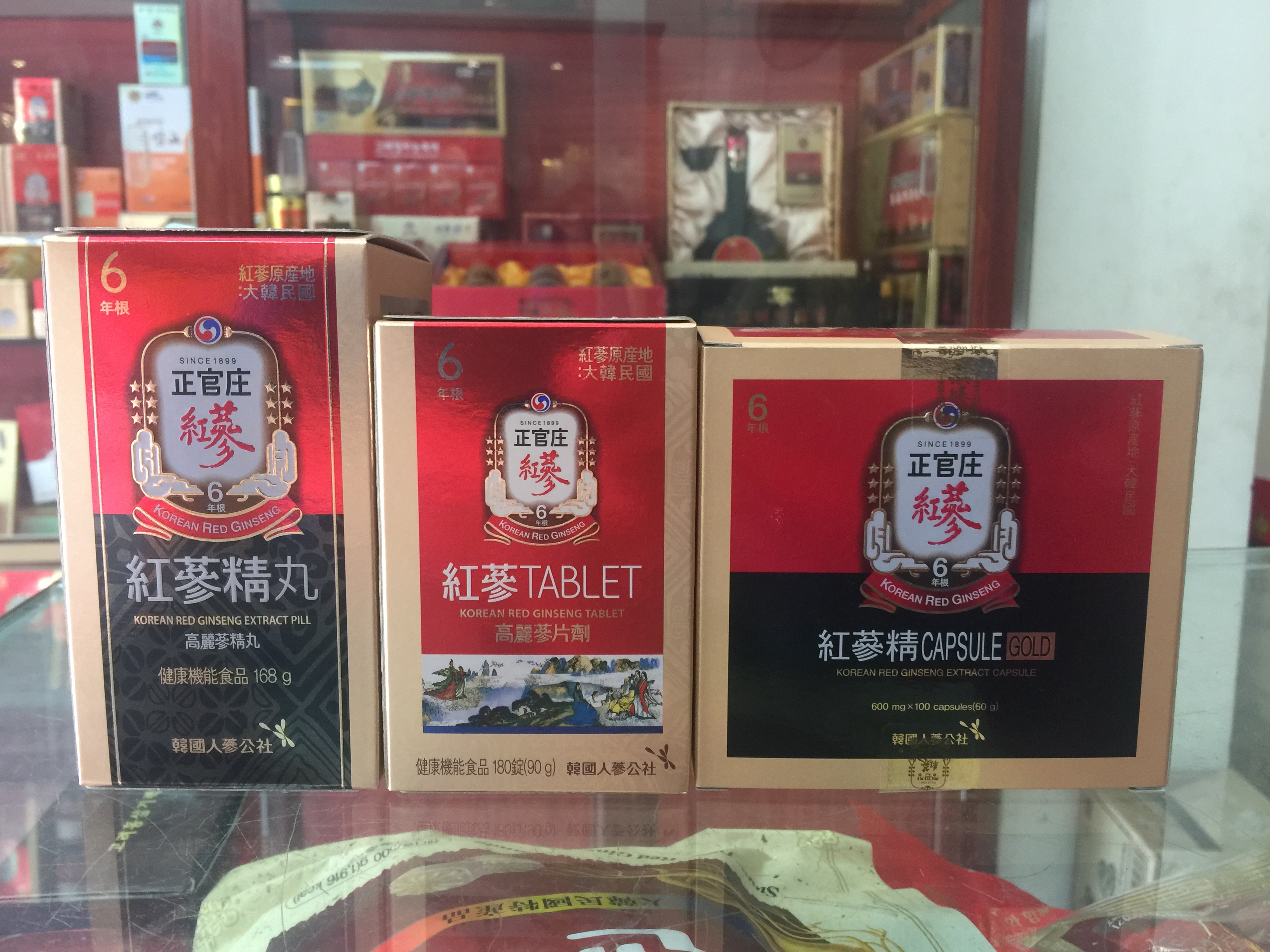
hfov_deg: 61.7
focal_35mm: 29
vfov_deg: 48.2
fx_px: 1064
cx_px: 635
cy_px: 476
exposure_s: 1/17
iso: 100
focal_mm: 4.15
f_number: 2.2
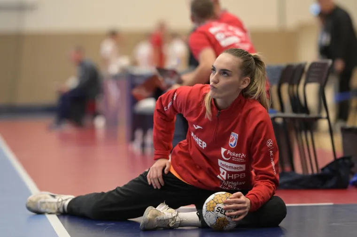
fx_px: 1338
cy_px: 118
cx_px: 178
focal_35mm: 135
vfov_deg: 10.2
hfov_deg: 15.2
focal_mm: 135
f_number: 2
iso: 2500
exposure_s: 1/2000
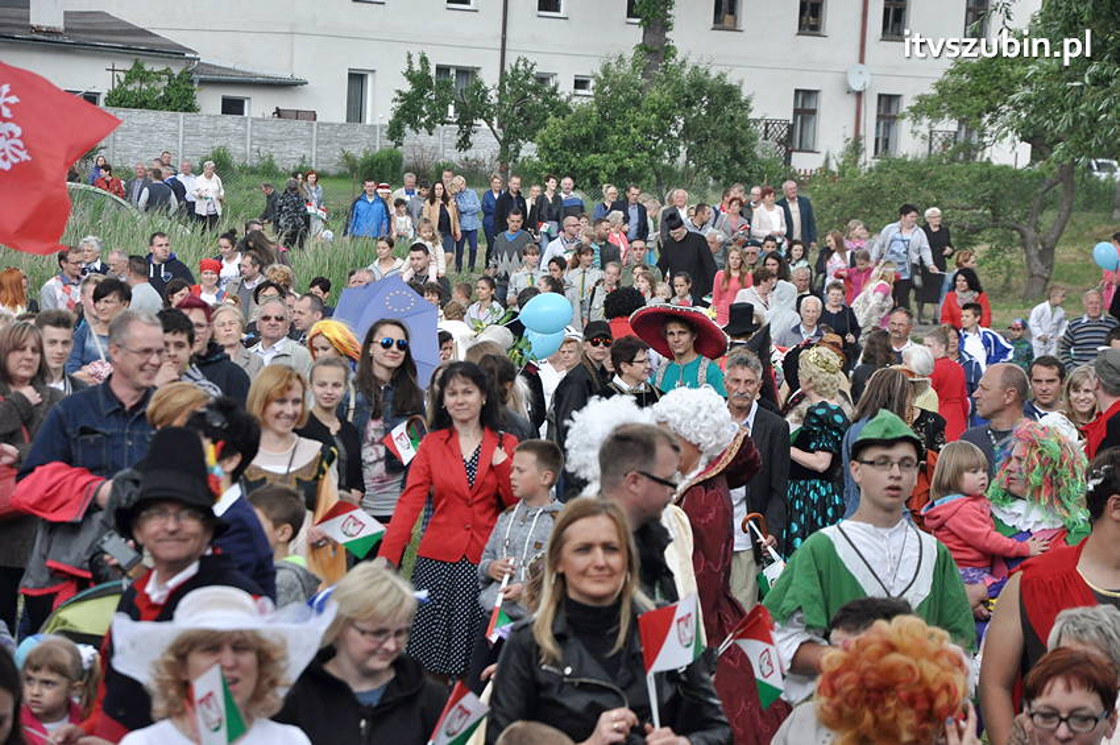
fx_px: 4895
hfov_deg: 13.1
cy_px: 372
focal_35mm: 158
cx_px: 560
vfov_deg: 8.7
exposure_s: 1/800
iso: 1250
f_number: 7.1
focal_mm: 105
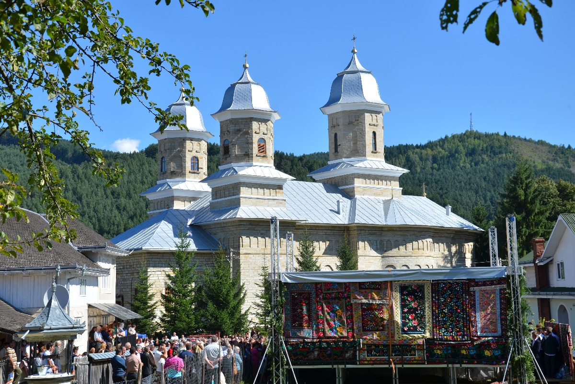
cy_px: 192
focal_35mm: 57
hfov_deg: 35.1
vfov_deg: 23.8
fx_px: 910
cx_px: 288
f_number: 8
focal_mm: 38
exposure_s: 1/250
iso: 100
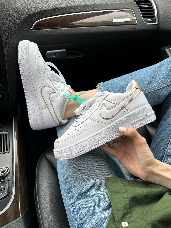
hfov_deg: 56.8
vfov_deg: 71.6
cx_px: 86
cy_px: 114
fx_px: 158
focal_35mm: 24
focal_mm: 6.86
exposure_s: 1/773
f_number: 1.78
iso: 80
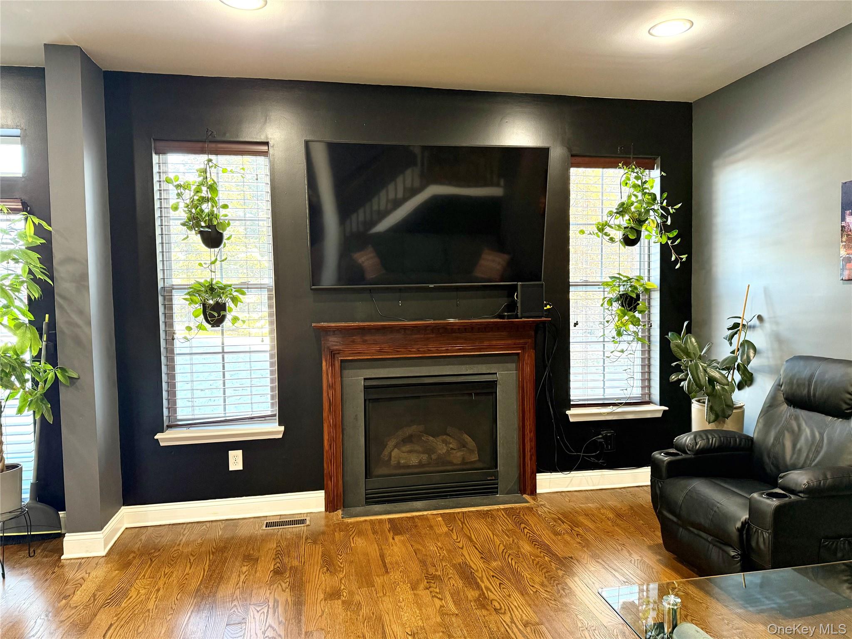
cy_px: 320
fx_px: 591
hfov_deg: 71.6
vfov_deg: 56.8
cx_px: 426
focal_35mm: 24
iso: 320
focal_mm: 6.76
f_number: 1.78
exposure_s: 1/60
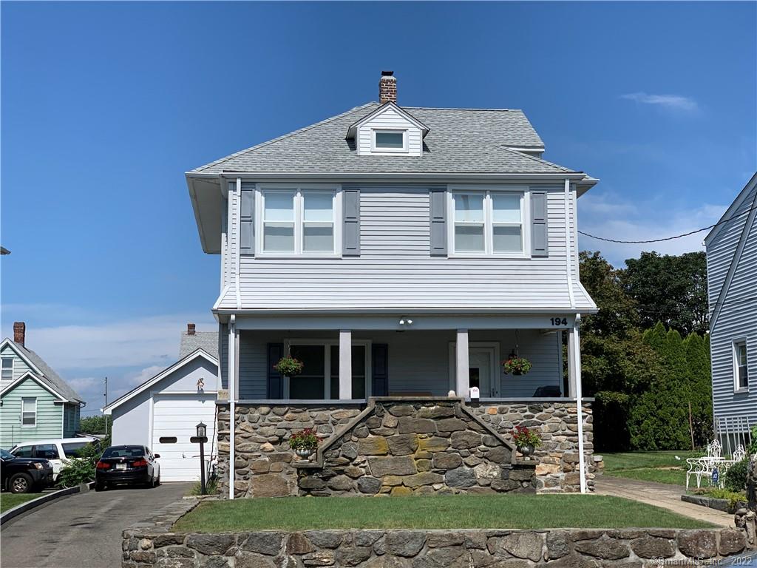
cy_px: 284
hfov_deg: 36.8
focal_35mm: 52
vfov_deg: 28.0
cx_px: 378
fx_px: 1137
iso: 16
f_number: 2.4
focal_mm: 6
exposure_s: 1/1916
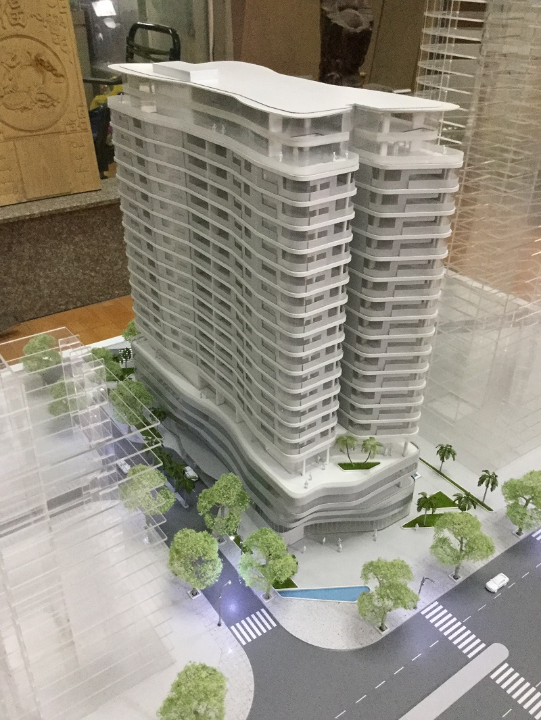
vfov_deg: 58.3
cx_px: 270
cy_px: 360
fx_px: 646
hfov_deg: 45.5
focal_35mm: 31
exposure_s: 1/33
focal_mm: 3.3
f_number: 2.4
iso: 200
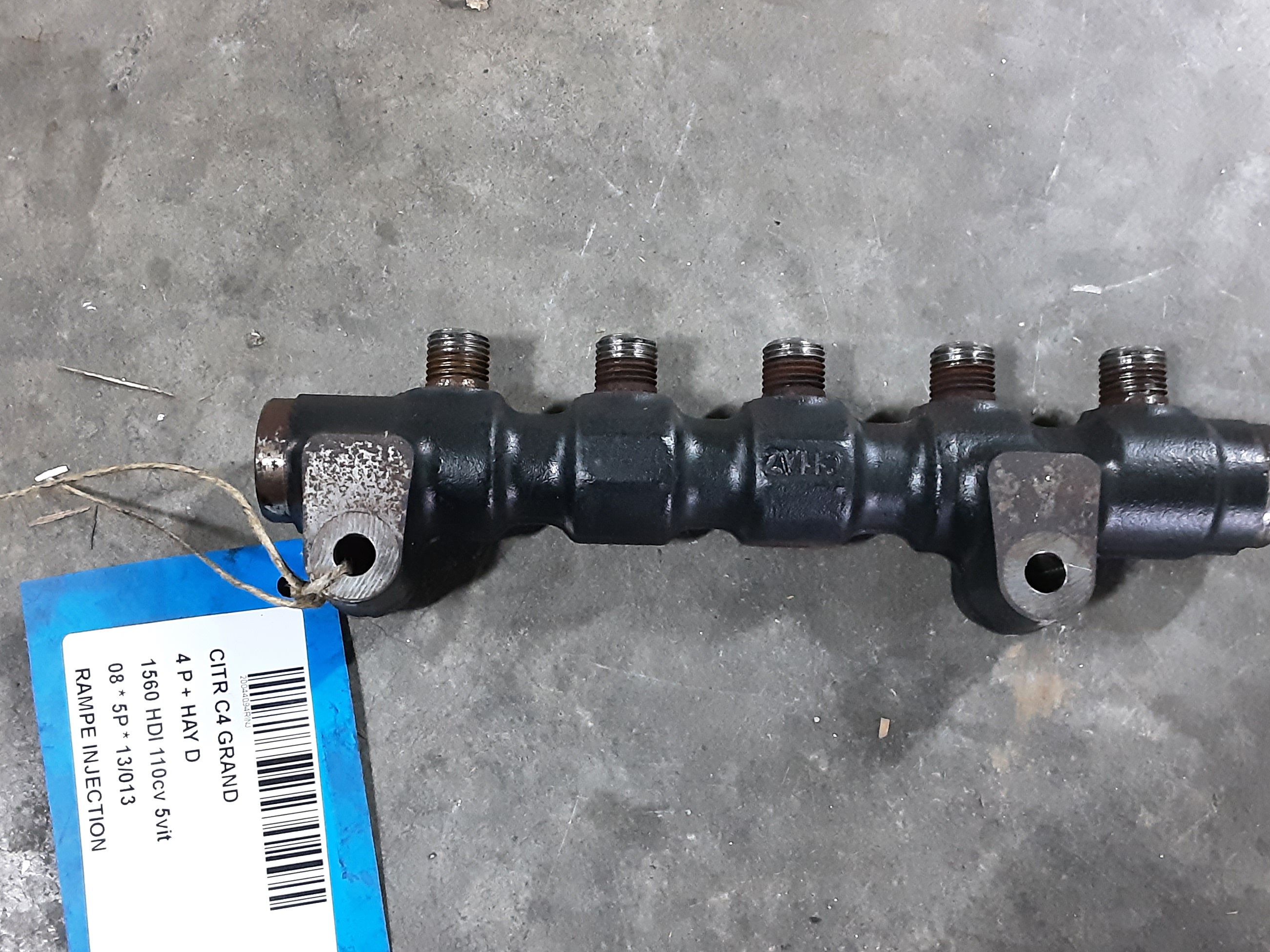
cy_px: 535
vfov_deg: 41.7
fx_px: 1247
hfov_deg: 54.0
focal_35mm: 34
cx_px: 618
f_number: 1.9
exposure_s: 1/20
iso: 500
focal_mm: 2.91
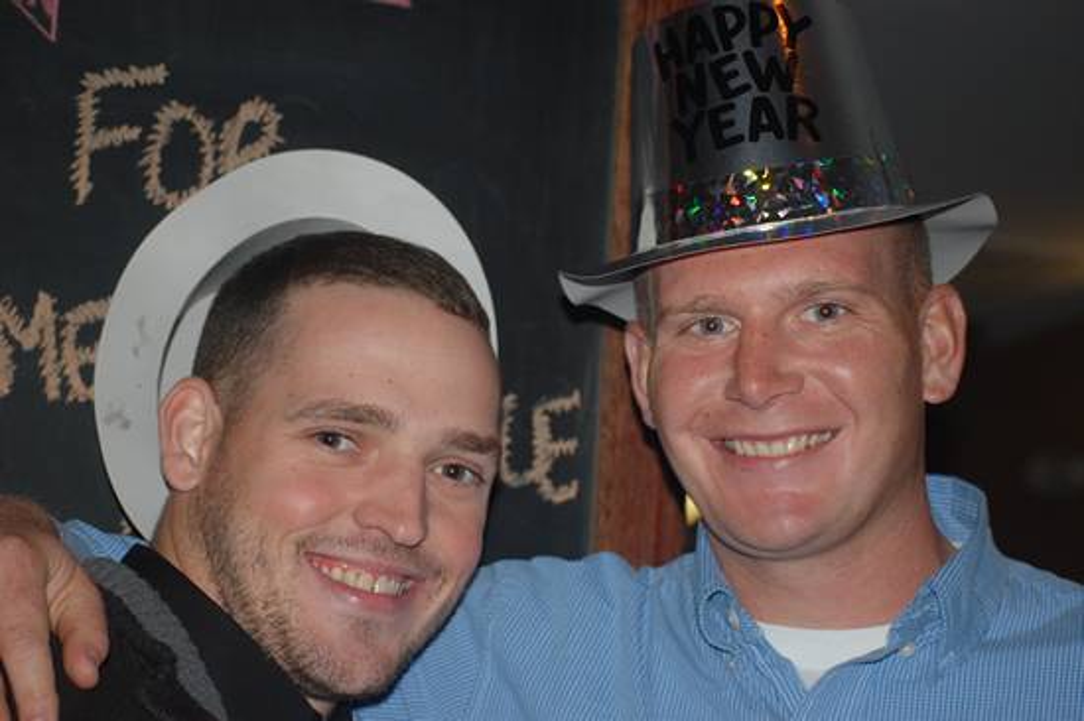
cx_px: 542
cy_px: 360
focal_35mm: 82
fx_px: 2483
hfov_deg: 24.6
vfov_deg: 16.5
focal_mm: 55
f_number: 4
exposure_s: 1/60
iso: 400
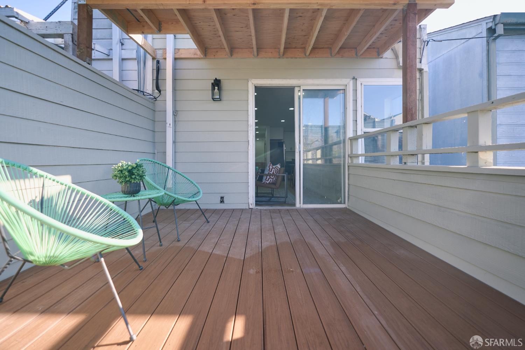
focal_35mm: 16
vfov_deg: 73.7
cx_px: 262
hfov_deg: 96.7
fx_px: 233
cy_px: 175
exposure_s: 1/400
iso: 100
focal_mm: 16
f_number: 2.8
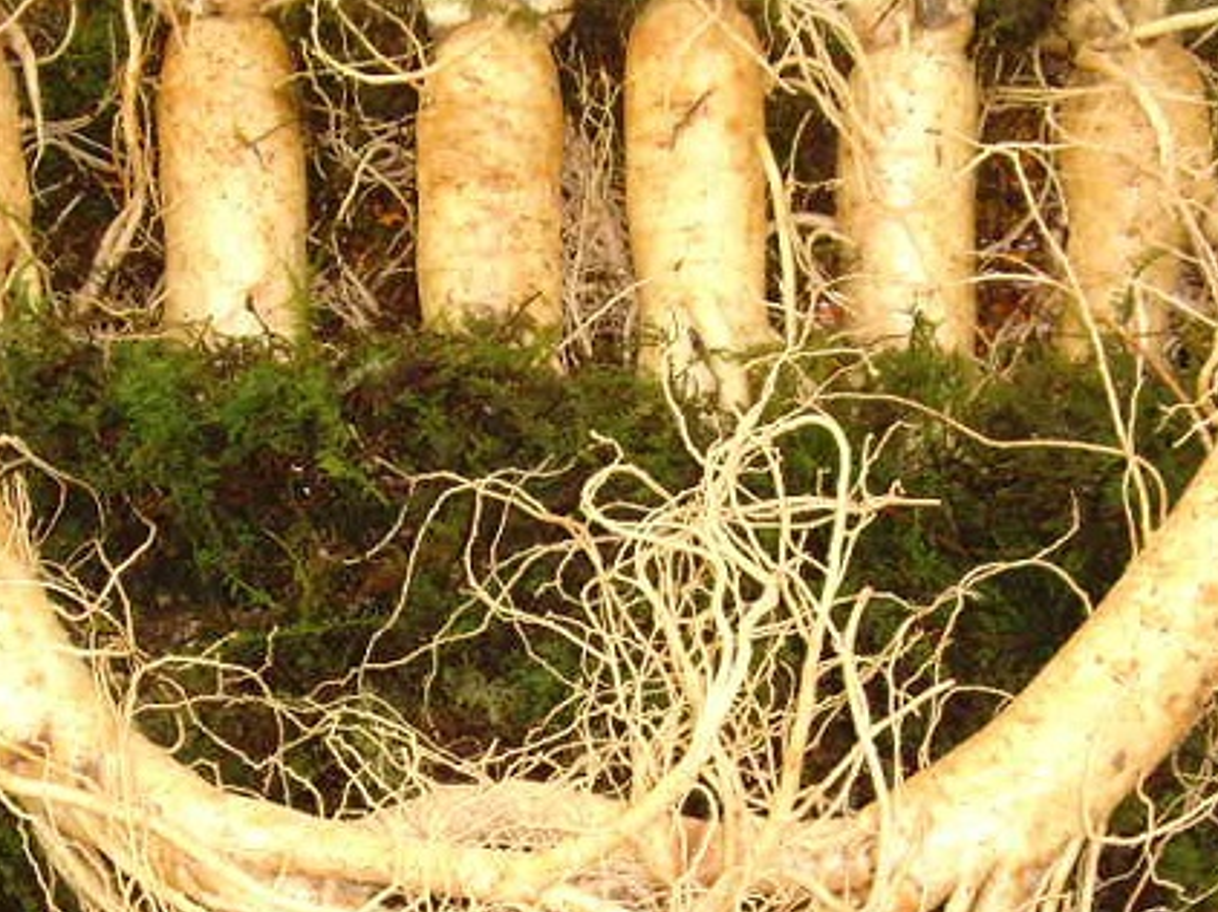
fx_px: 2602
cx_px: 563
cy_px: 776
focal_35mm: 74
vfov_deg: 19.6
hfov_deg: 26.3
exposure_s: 1/45
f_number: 3.5
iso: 200
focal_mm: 6.6
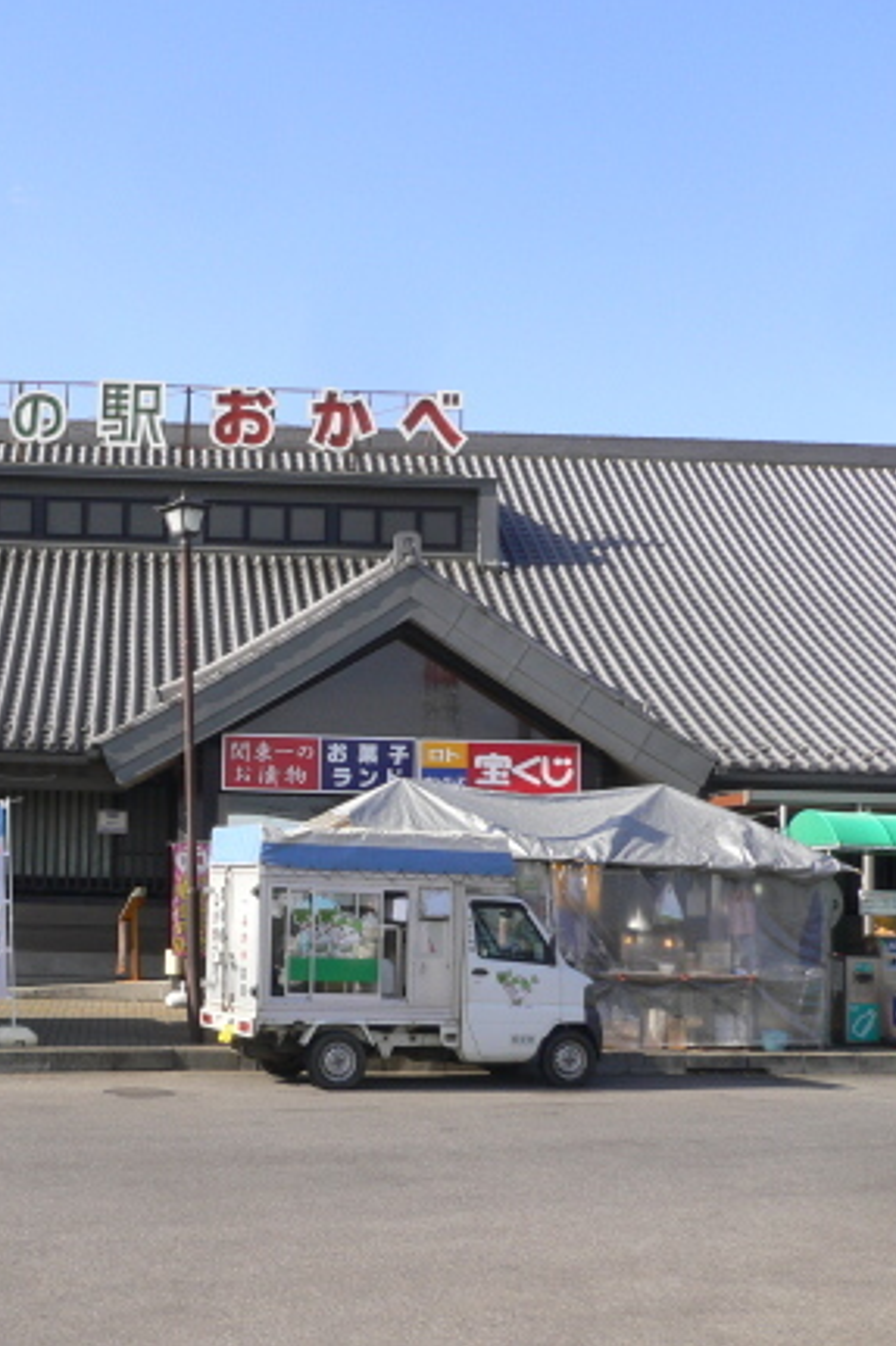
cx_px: 112
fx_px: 1831
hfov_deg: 26.7
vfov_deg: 40.4
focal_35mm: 49
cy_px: 670
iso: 100
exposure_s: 1/250
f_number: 5.6
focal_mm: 5.8
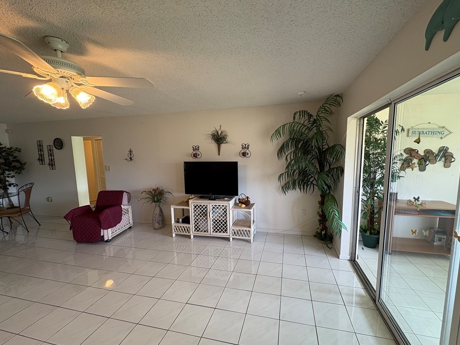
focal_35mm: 15
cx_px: 243
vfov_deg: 81.7
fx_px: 199
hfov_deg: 98.1
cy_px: 177
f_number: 2.2
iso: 160
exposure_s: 1/120
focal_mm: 2.22
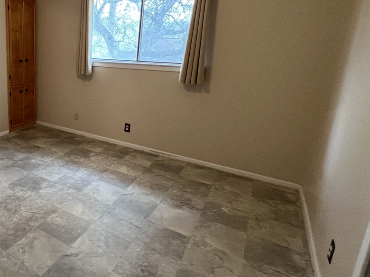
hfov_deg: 62.1
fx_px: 257
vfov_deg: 56.3
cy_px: 108
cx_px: 48
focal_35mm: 24
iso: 250
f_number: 1.8
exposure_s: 1/60
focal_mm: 1.57
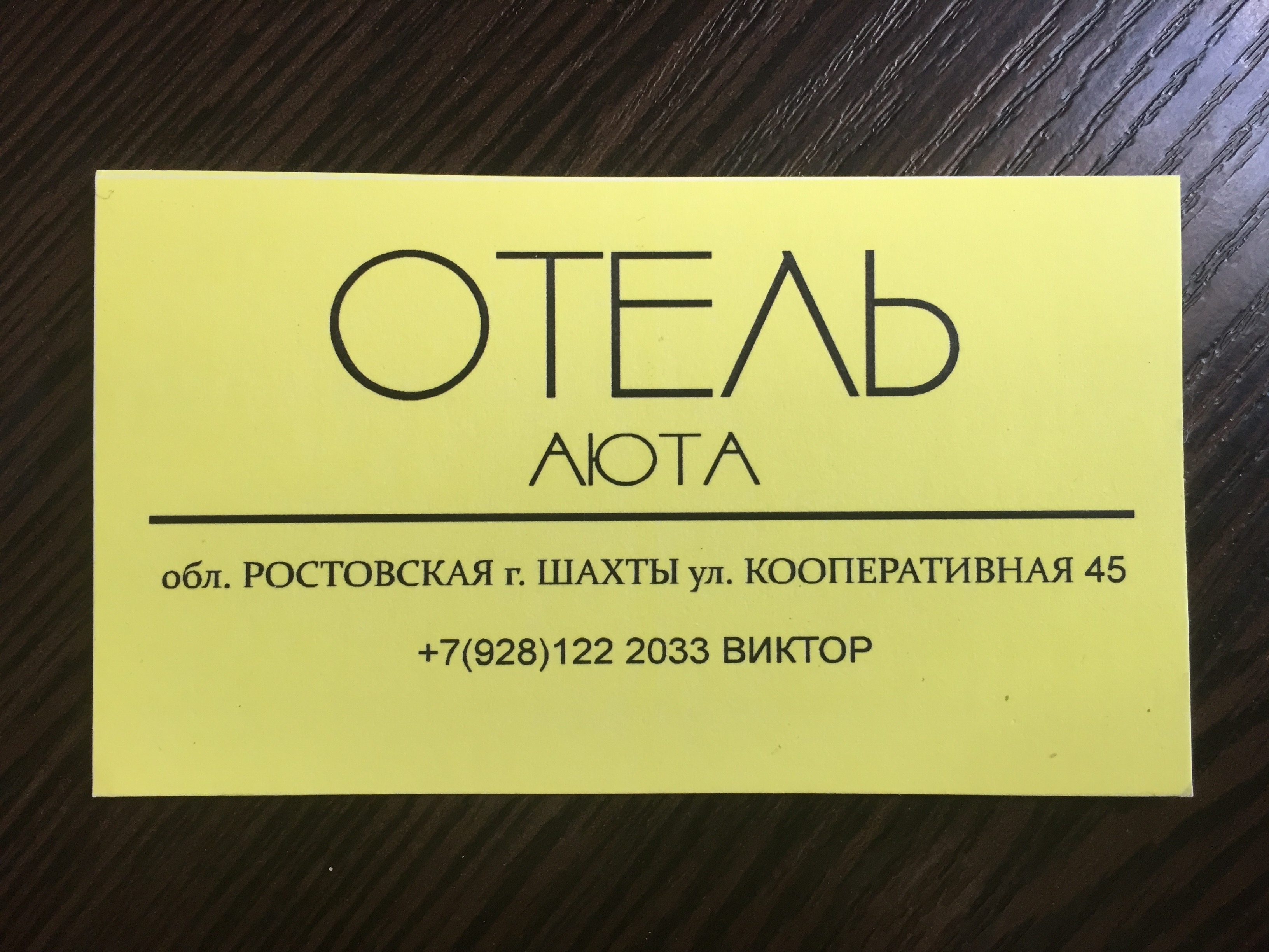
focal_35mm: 29
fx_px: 1063
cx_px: 634
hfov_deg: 61.7
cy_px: 476
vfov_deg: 48.2
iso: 50
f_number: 2.2
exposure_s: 1/33
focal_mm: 4.15
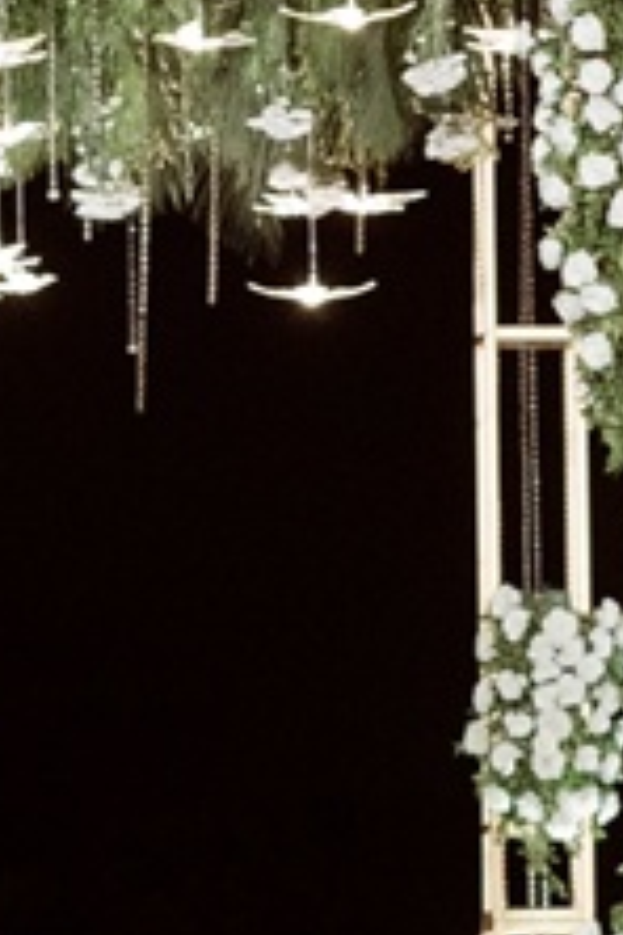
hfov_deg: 5.6
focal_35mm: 243
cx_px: -181
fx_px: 6307
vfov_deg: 8.5
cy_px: 651
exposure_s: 1/200
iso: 320
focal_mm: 24
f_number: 2.2
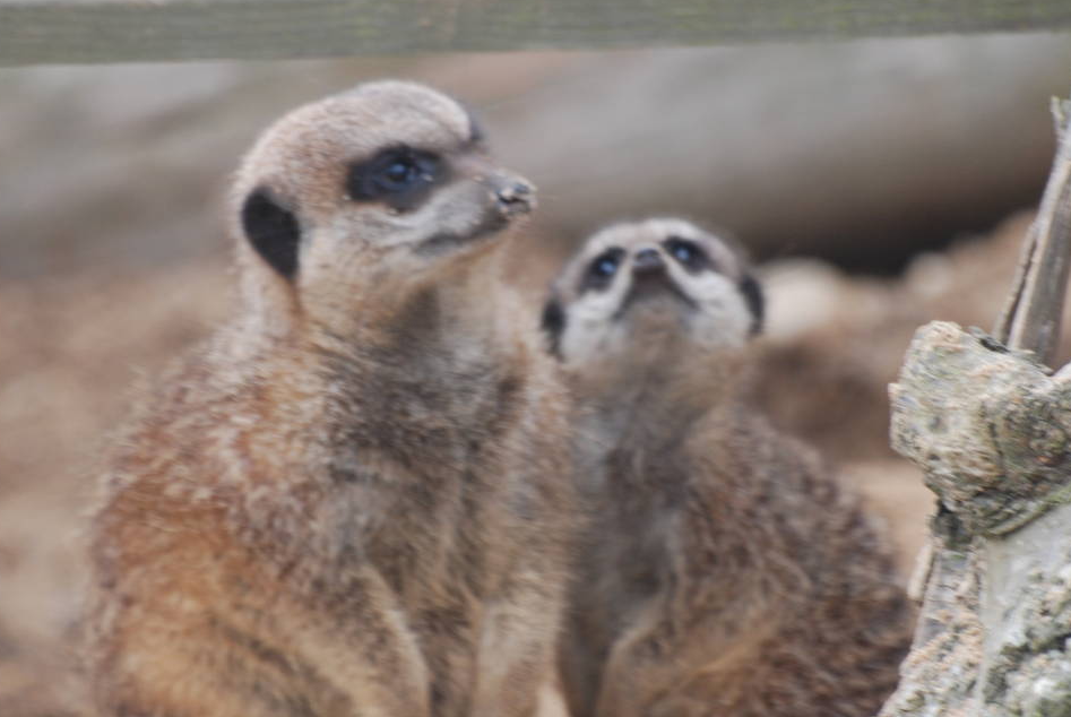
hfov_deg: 2.7
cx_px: 508
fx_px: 22638
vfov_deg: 1.8
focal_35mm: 760
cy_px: 365
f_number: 5.6
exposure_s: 1/125
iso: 220
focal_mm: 300
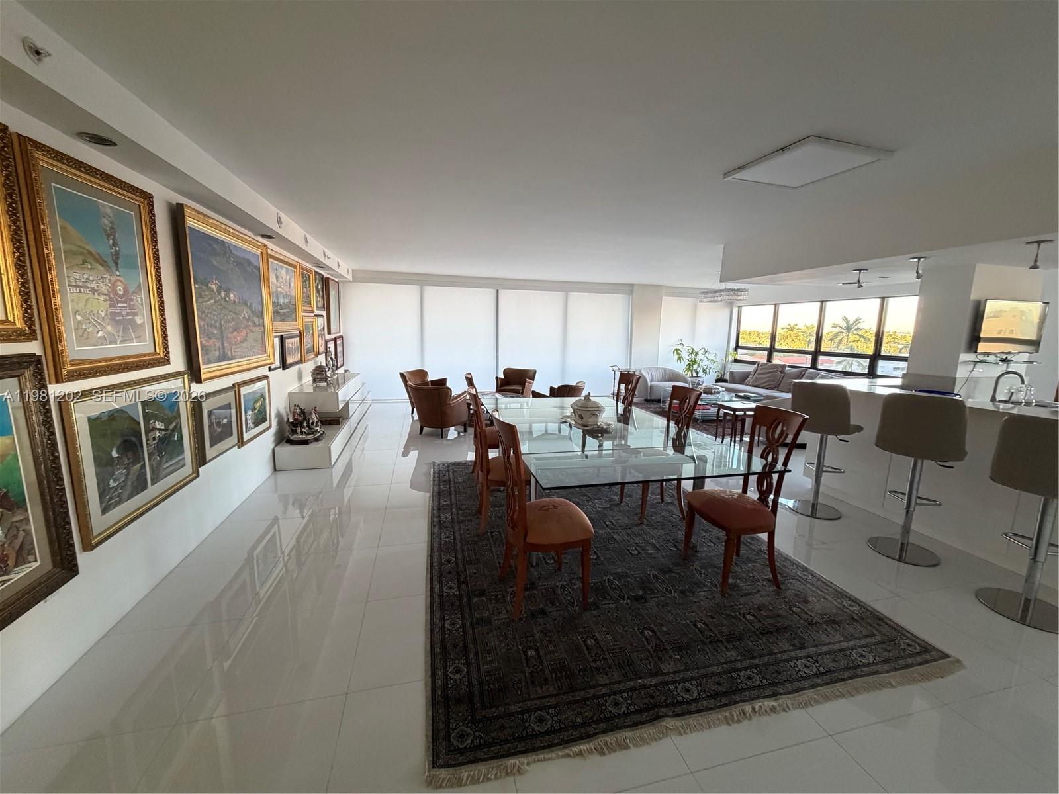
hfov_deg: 102.1
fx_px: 428
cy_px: 397
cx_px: 530
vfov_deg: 85.7
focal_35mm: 14
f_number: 2.2
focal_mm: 2.22
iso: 320
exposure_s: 1/60
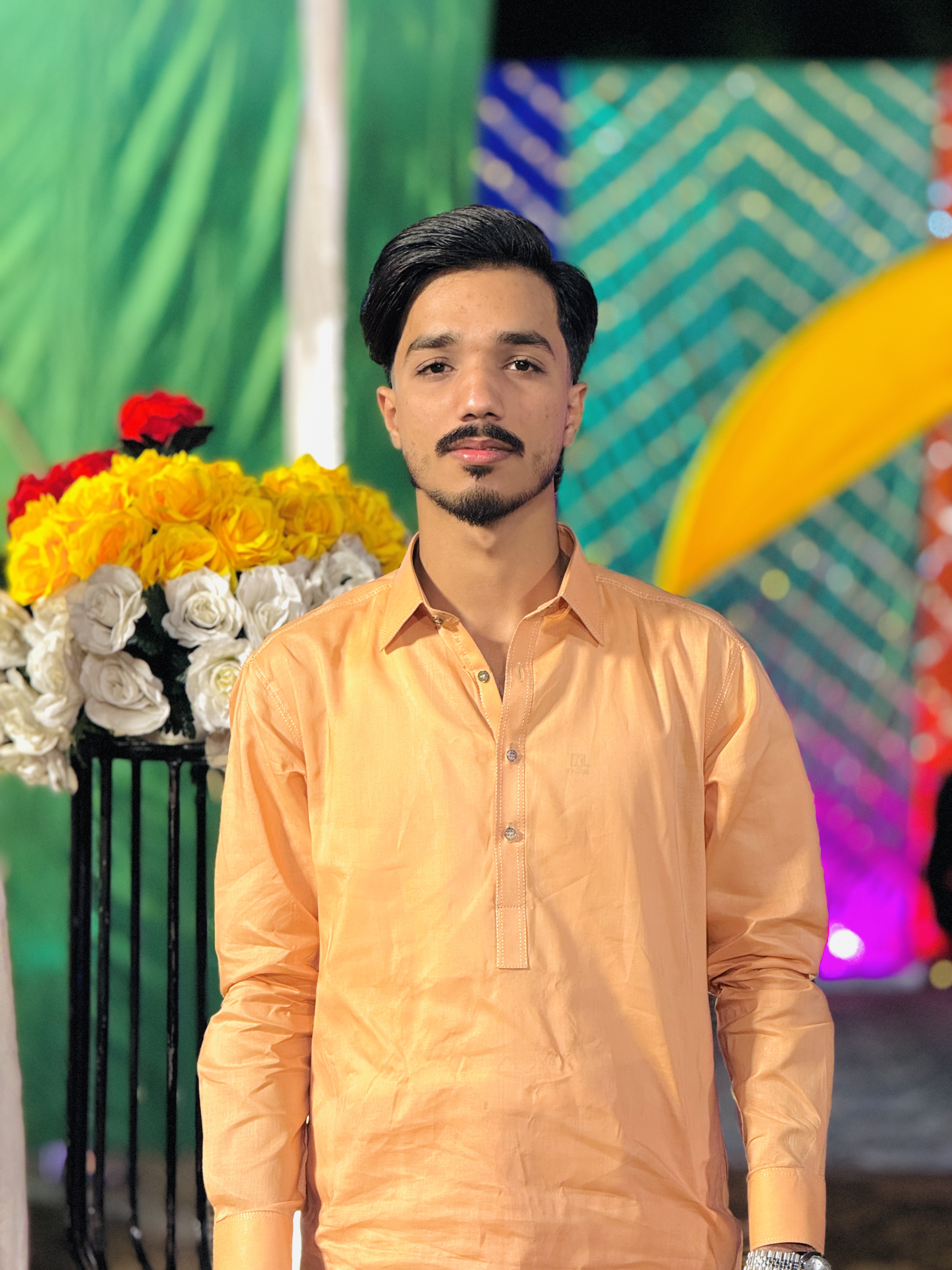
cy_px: 635
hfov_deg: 12.3
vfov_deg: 16.4
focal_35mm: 120
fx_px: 4400
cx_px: 476
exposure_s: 1/54
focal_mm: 15.66
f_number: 2.8
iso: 320
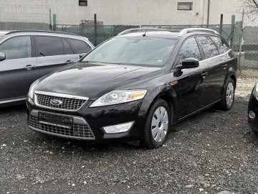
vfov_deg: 30.3
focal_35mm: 48
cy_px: 97
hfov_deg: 39.7
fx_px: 358
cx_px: 129
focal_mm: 6.76
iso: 64
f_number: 1.78
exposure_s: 1/837
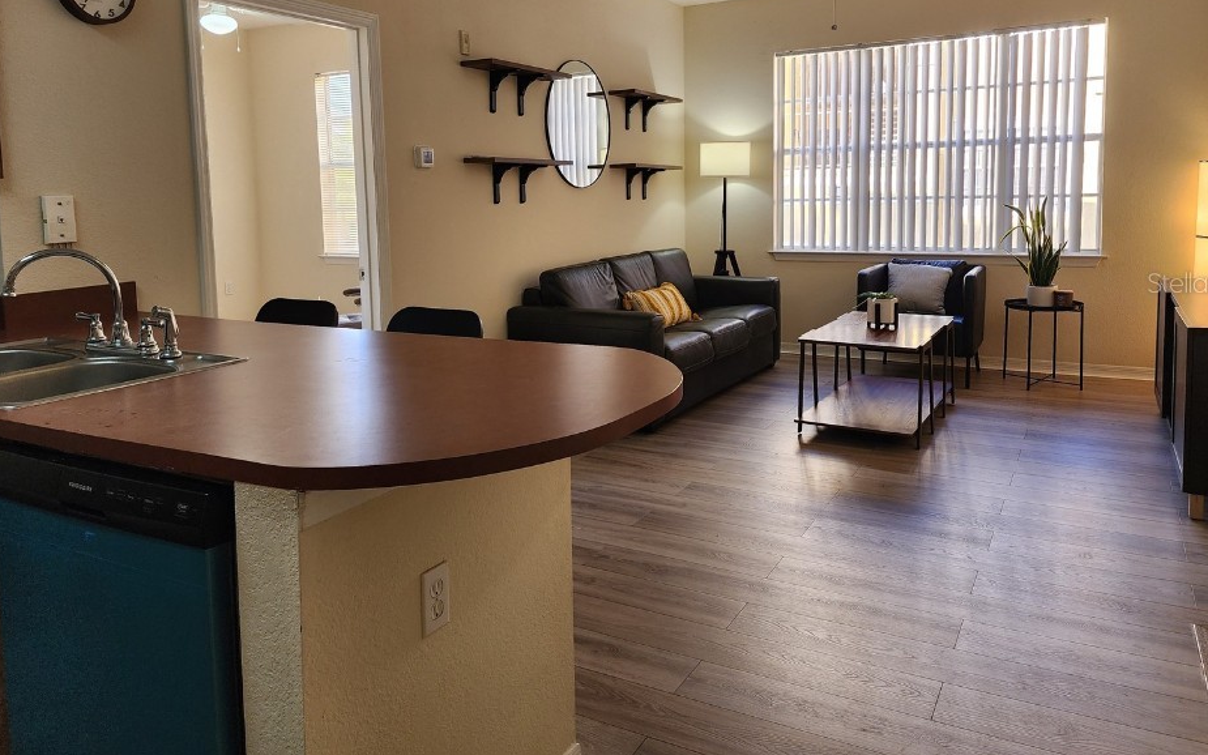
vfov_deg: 45.6
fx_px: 889
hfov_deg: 68.4
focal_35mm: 27
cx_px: 602
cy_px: 282
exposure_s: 1/120
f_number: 1.8
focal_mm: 6.4
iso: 80
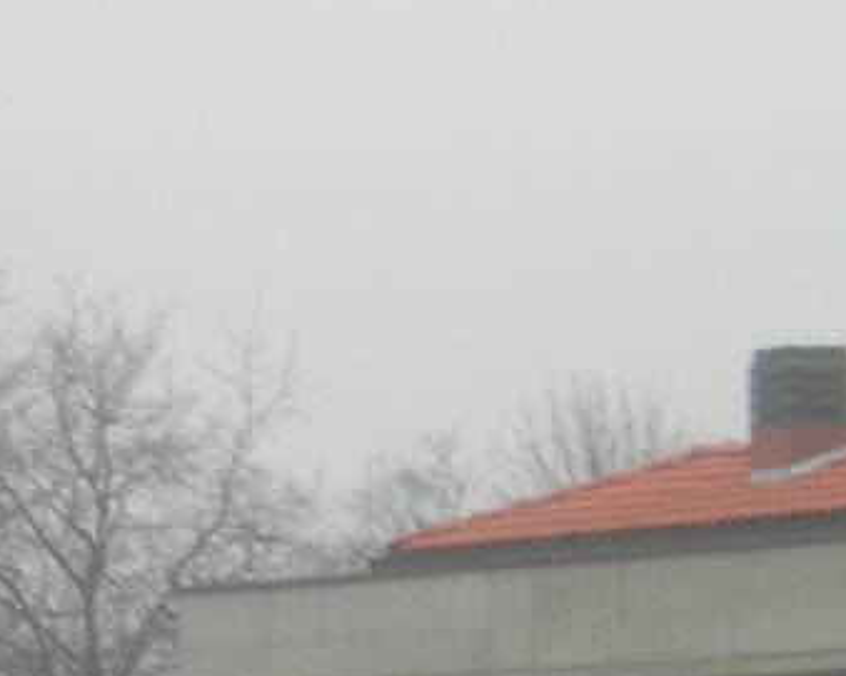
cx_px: -566
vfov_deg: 3.3
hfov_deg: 4.1
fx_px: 11865
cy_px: 1028
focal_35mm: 474
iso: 64
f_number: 7.8
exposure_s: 1/69.5
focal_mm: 21.3
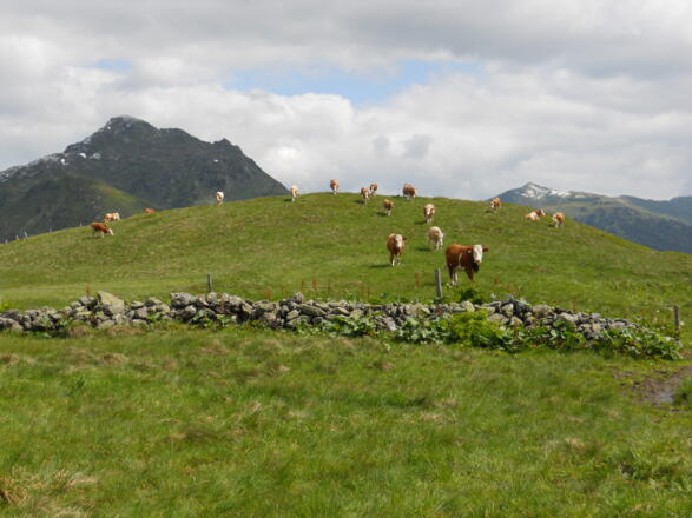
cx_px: 346
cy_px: 259
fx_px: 919
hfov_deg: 41.2
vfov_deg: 31.5
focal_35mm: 46
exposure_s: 1/800
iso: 80
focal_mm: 8.3
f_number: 3.4
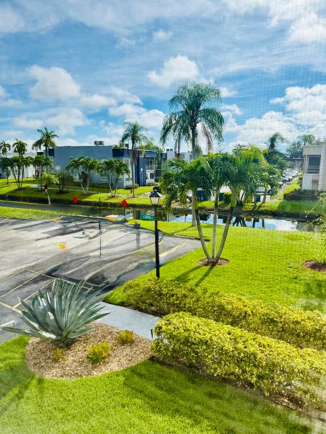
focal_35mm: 24
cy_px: 217
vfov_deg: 71.6
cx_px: 163
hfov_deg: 56.8
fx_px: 301
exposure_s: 1/5714
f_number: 1.78
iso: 80
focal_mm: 6.76
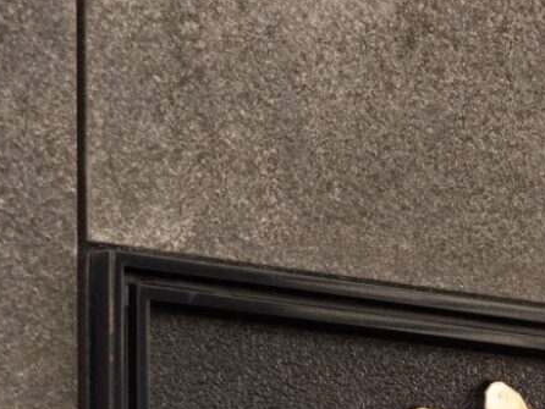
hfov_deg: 8.3
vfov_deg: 6.3
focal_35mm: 236
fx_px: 3718
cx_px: 699
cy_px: 431
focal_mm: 45
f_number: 3.2
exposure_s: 1/125
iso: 200
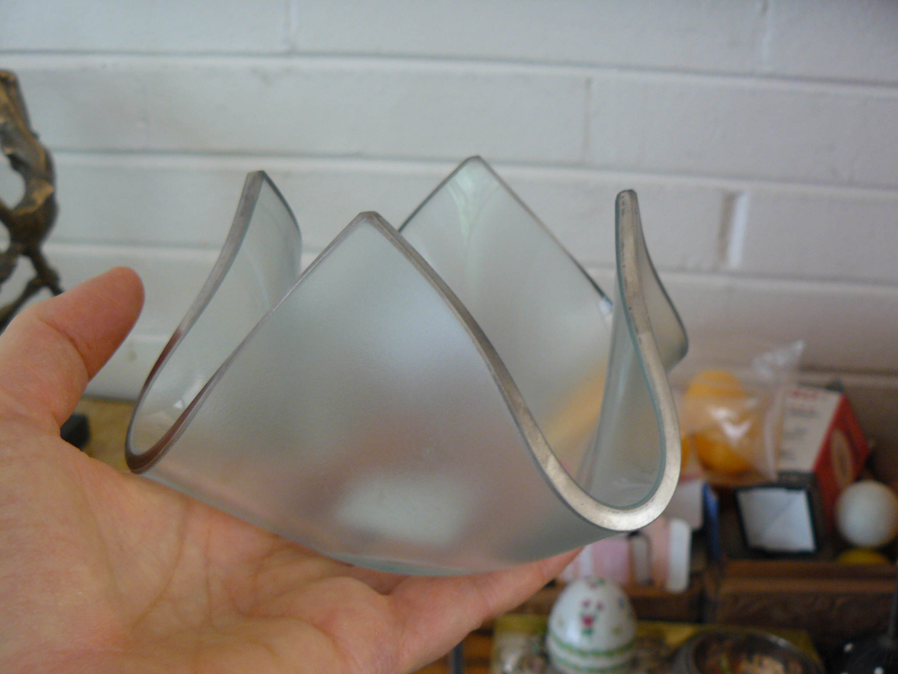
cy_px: 337
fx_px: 934
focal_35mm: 36
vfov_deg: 39.7
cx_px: 449
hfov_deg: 51.4
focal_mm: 6
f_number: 2.8
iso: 125
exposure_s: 1/30
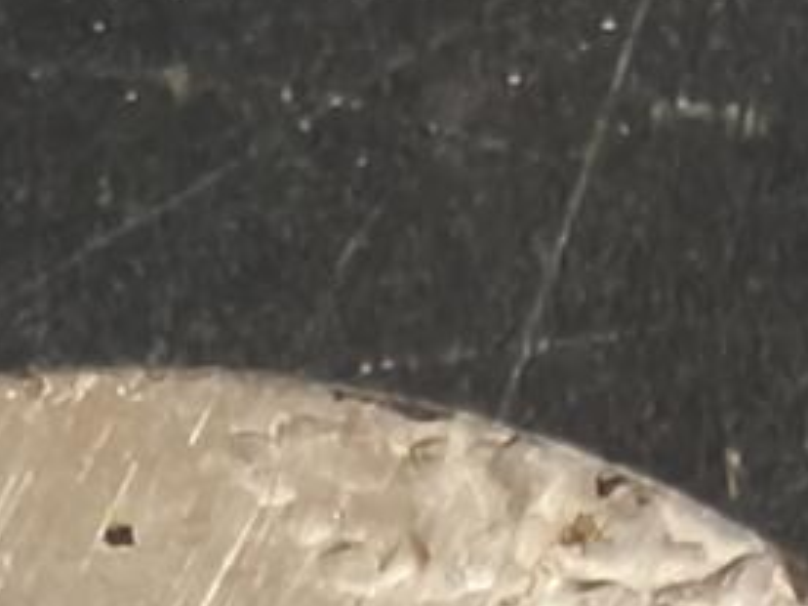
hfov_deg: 13.1
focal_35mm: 150
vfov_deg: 8.0
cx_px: 126
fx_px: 3501
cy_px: 2005
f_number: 2
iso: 800
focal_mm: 2.32
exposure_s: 1/37.4
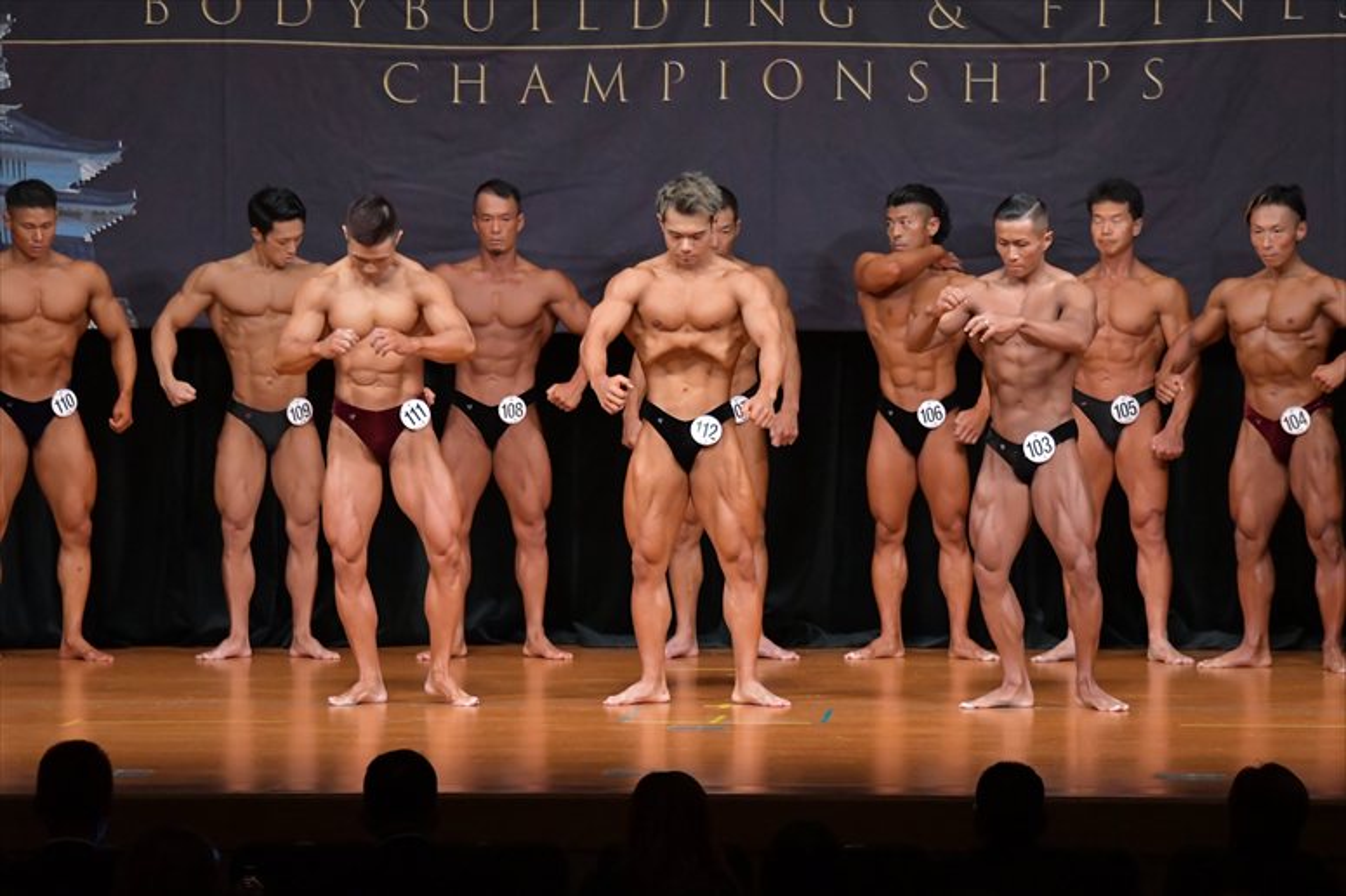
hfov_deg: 10.2
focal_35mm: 202
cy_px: 448
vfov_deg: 6.8
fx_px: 7549
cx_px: 673
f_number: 5.6
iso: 5000
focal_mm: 135
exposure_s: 1/400
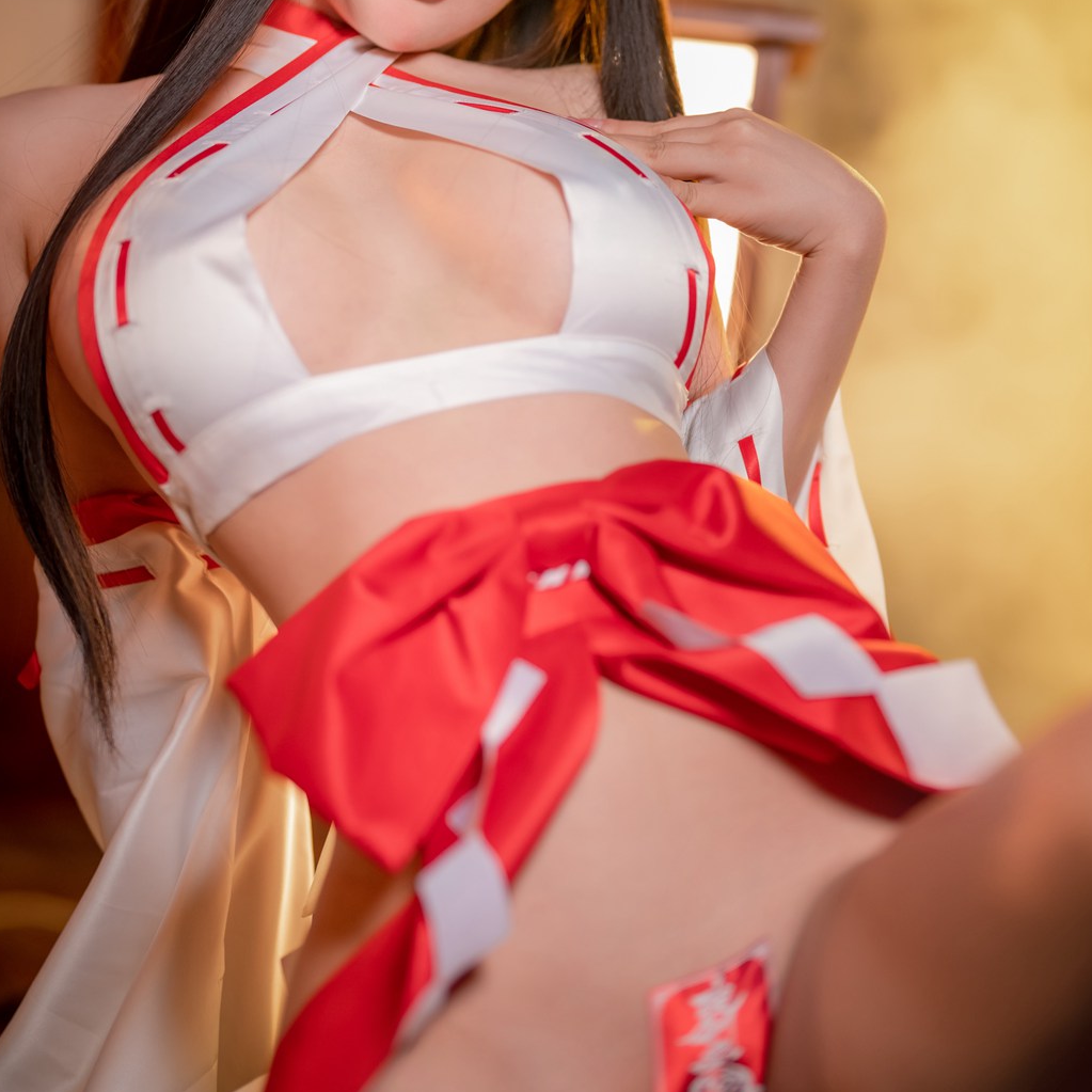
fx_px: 2891
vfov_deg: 21.4
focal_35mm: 81
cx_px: 561
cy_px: 422
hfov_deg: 21.4
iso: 640
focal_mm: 50
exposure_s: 1/80
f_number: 1.4
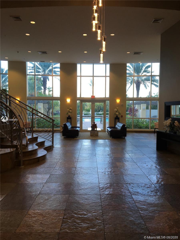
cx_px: 90
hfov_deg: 48.2
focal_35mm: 29
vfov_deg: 61.7
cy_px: 120
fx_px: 201
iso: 32
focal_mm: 4.15
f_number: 2.2
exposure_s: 1/60
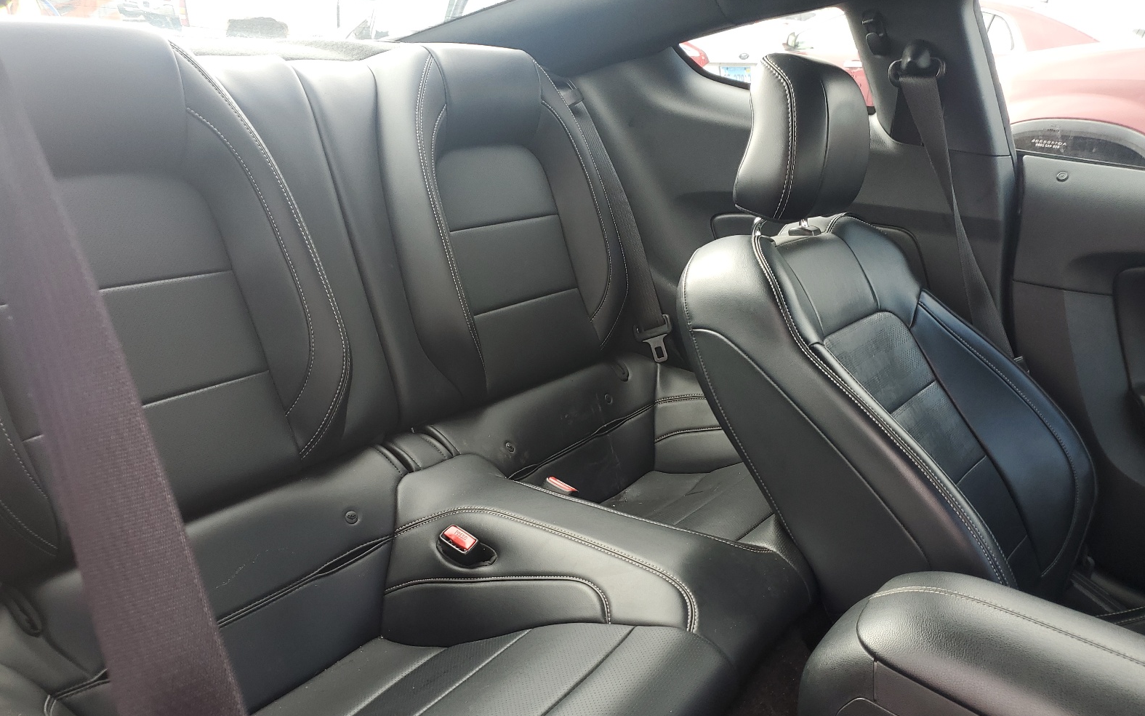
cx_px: 569
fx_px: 874
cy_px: 429
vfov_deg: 44.3
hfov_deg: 66.5
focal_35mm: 28
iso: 50
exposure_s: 1/154
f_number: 1.5
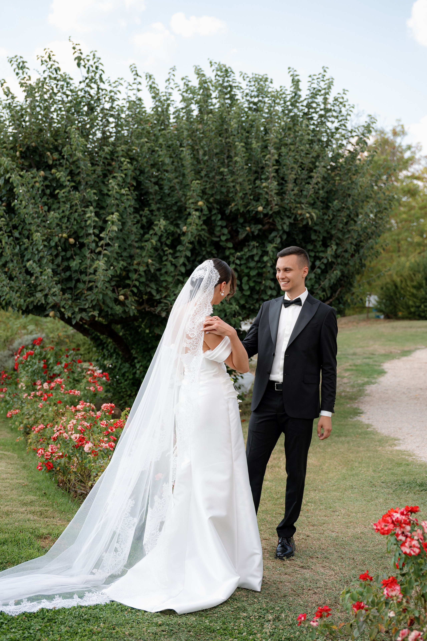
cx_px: 214
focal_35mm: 40
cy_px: 320
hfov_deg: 33.4
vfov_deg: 48.5
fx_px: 712
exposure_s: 1/800
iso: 80
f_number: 2.8
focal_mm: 40
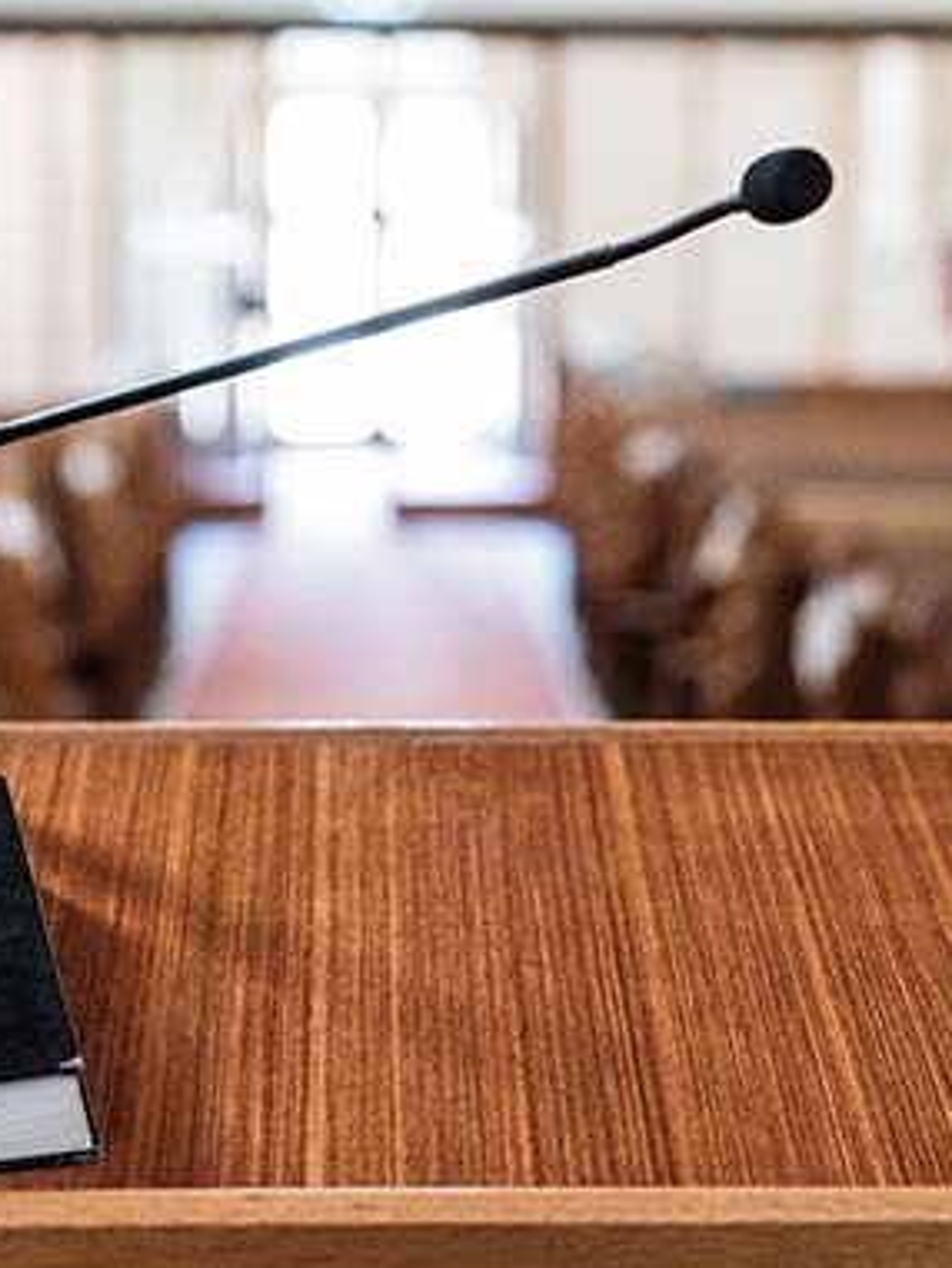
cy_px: 632
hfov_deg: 18.4
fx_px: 2932
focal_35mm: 80
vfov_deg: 24.4
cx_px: 459
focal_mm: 55
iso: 5000
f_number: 2.8
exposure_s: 1/200
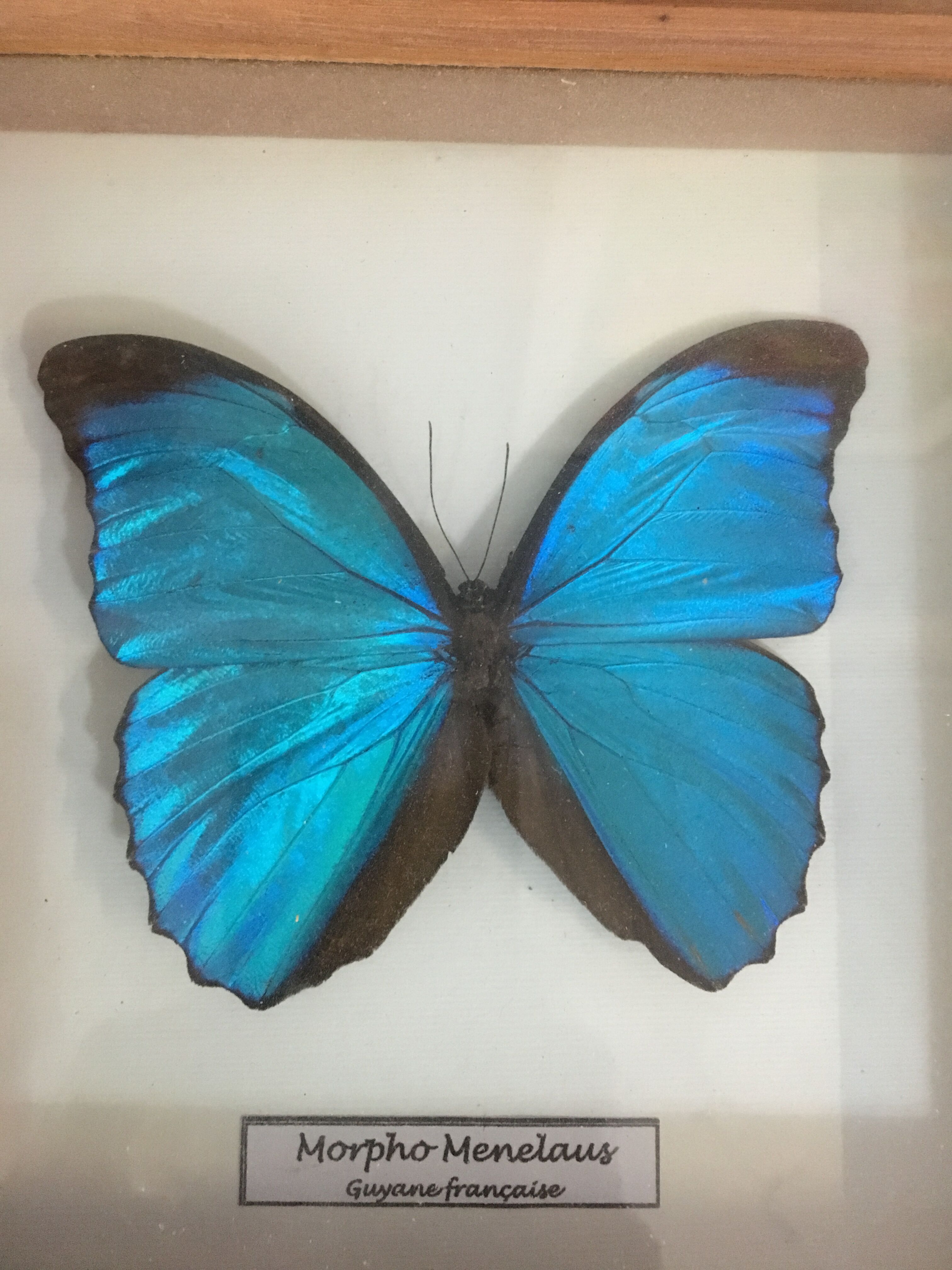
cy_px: 635
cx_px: 476
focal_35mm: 29
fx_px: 1063
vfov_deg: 61.7
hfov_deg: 48.2
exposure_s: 1/17
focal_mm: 4.15
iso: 320
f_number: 2.2
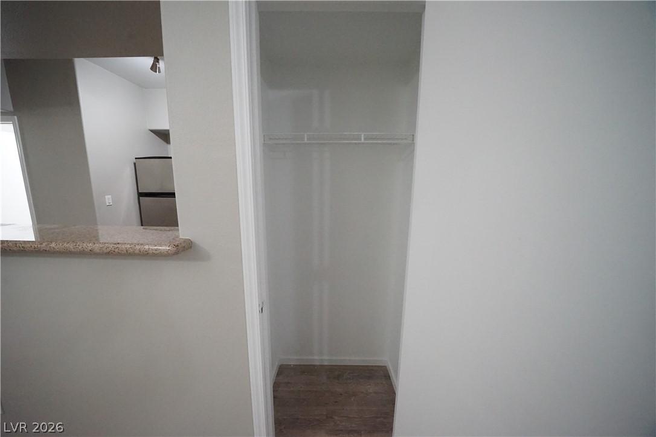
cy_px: 218
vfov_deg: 90.0
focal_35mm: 12
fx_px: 219
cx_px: 328
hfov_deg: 112.6
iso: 10000
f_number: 6.3
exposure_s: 1/125
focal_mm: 12
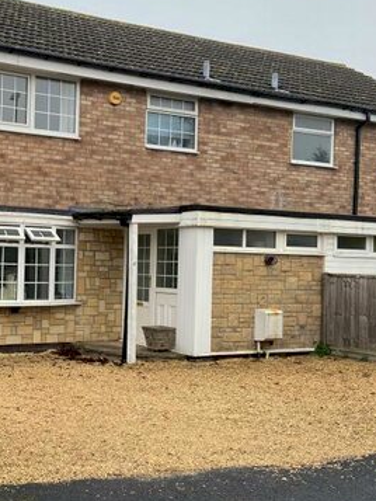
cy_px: 280
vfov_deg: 37.4
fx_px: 738
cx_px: 56
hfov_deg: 27.8
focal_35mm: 51
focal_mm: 4.25
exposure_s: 1/211
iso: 32
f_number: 1.8
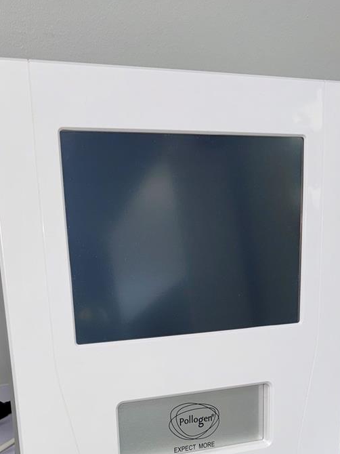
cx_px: 163
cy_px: 389
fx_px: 563
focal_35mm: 43
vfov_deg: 41.2
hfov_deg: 33.6
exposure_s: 1/265
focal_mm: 6.76
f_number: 1.78
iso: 50
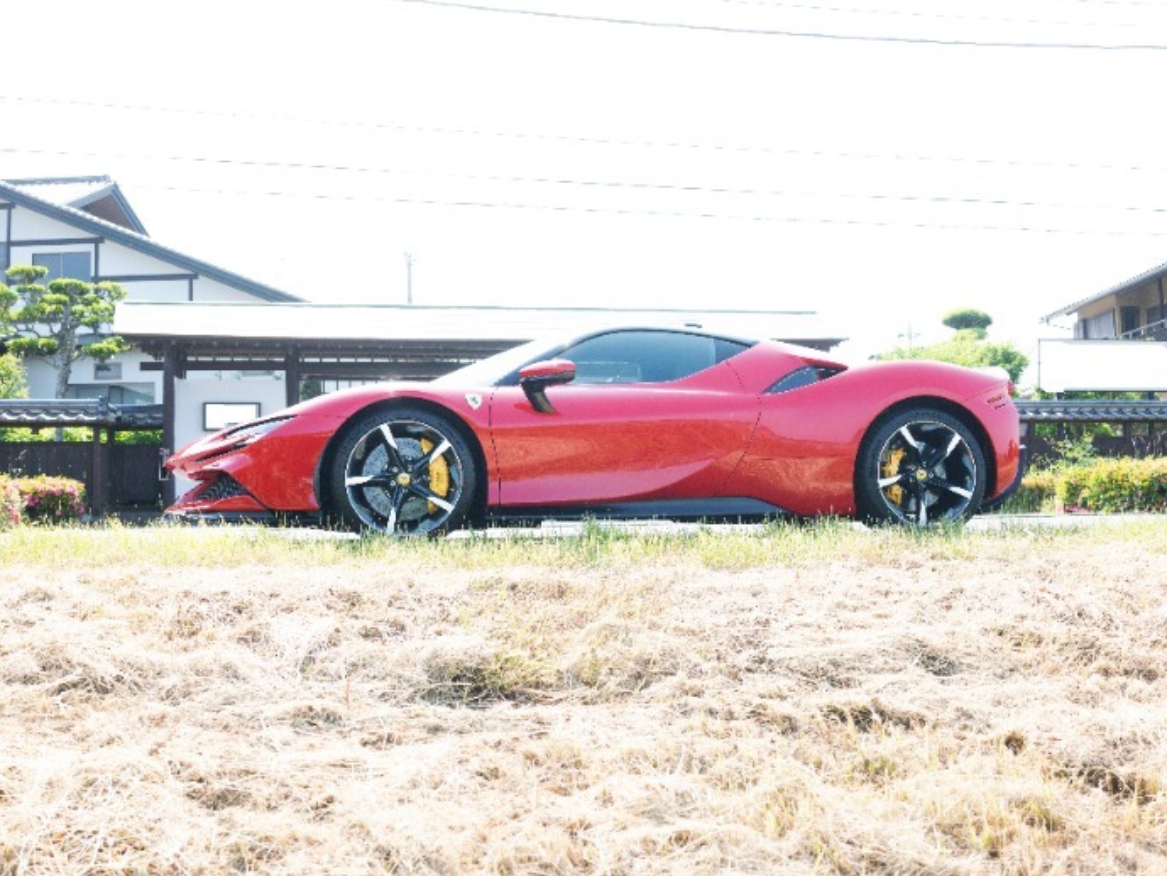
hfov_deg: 47.8
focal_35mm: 39
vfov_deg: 36.8
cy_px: 437
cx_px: 584
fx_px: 1315
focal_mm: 35
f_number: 4.5
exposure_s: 1/1000
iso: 800
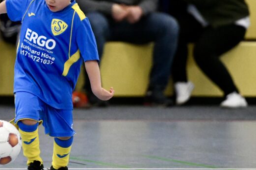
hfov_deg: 5.3
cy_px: 62
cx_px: 87
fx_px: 2787
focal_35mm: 392
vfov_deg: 3.5
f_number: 2.8
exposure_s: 1/1600
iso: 8000
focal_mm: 200
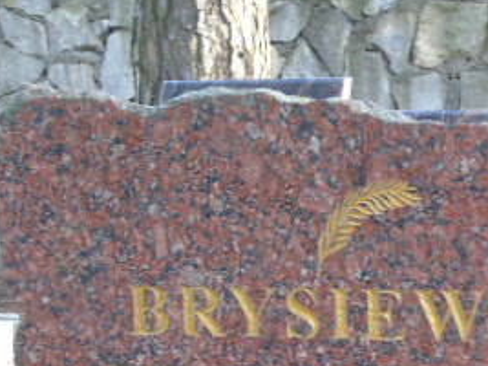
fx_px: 2396
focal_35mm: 170
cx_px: 373
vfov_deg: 8.6
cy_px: 432
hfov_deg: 11.6
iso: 100
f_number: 4.7
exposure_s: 1/30
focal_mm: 13
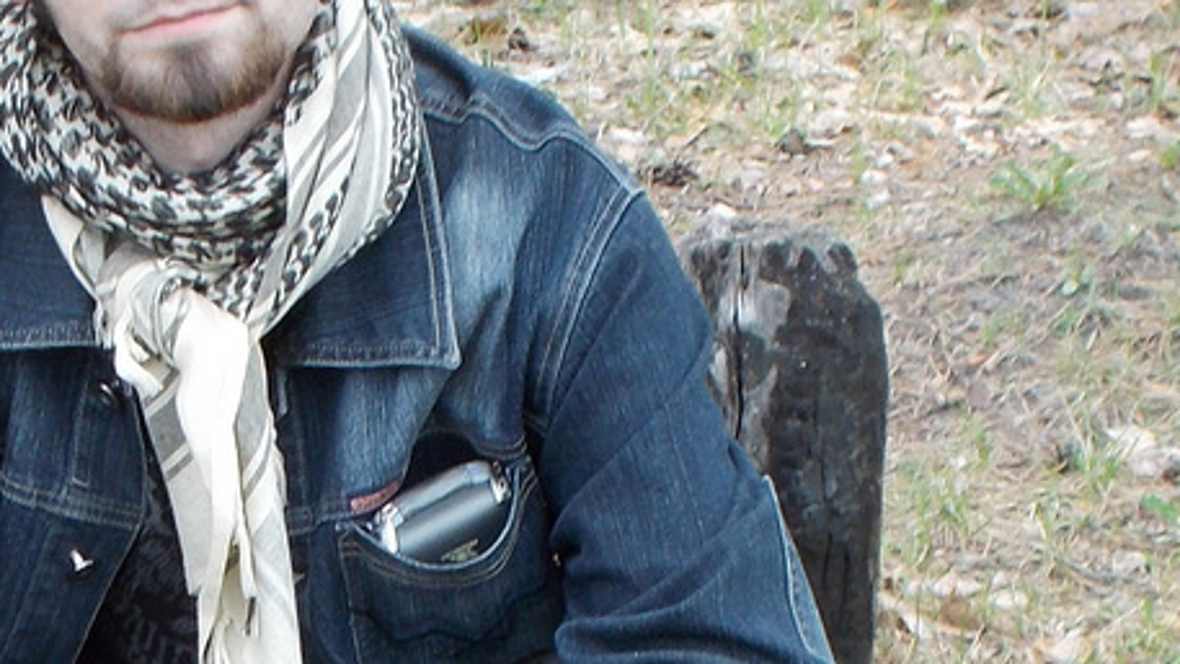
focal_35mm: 126
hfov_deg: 17.0
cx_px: 328
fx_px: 3942
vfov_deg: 9.5
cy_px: 837
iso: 80
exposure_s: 1/80
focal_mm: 7.9
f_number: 4.2
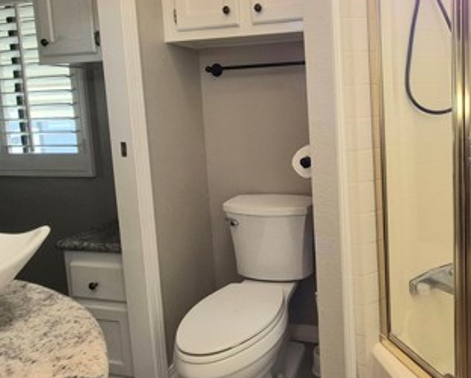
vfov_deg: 53.8
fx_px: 363
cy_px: 122
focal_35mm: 26
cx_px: 343
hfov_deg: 62.9
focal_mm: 1.74
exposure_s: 1/60.2
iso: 50
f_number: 2.2
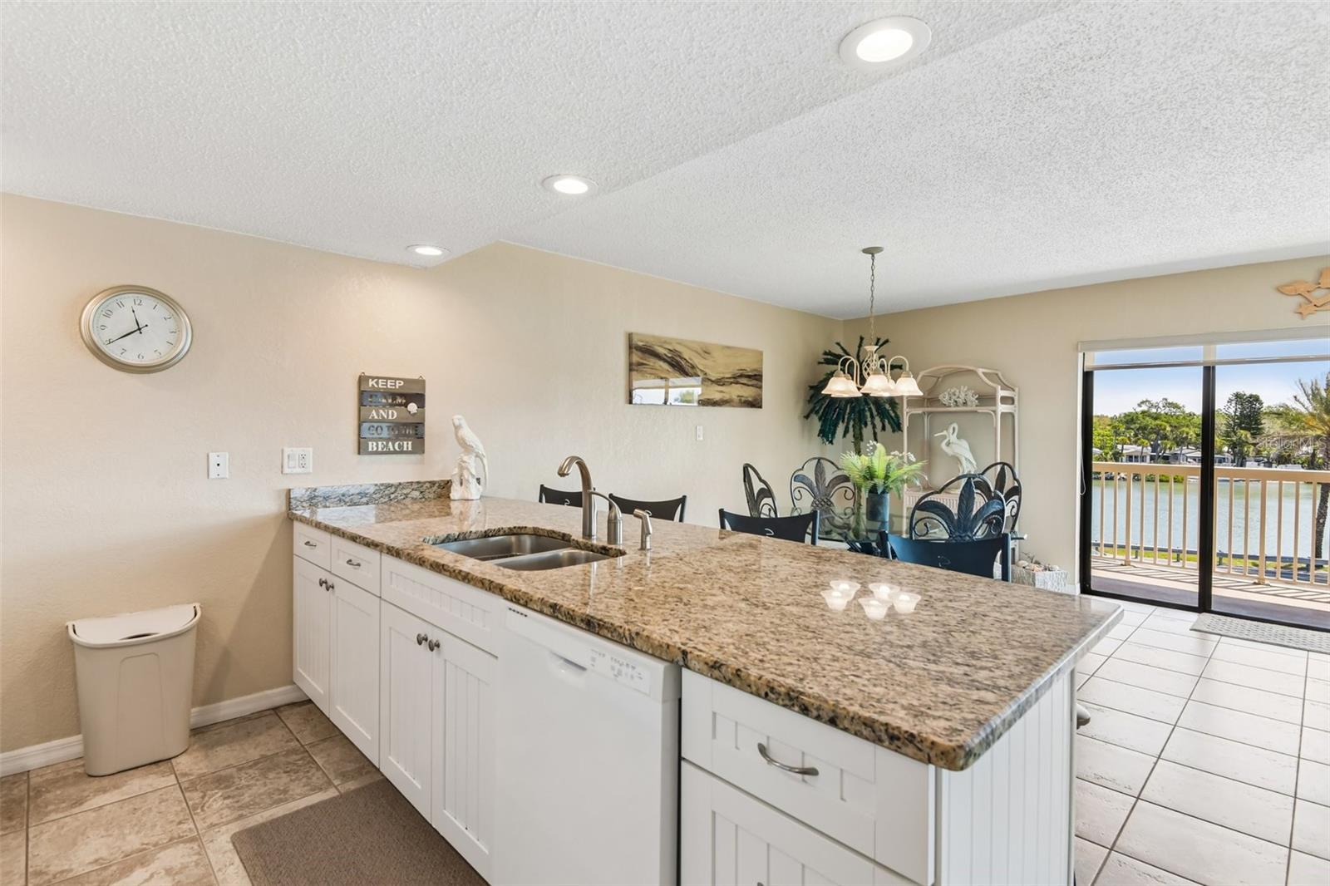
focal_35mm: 17
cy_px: 443
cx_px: 665
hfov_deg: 93.3
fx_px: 628
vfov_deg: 70.4
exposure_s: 1/60
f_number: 8
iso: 400
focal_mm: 17
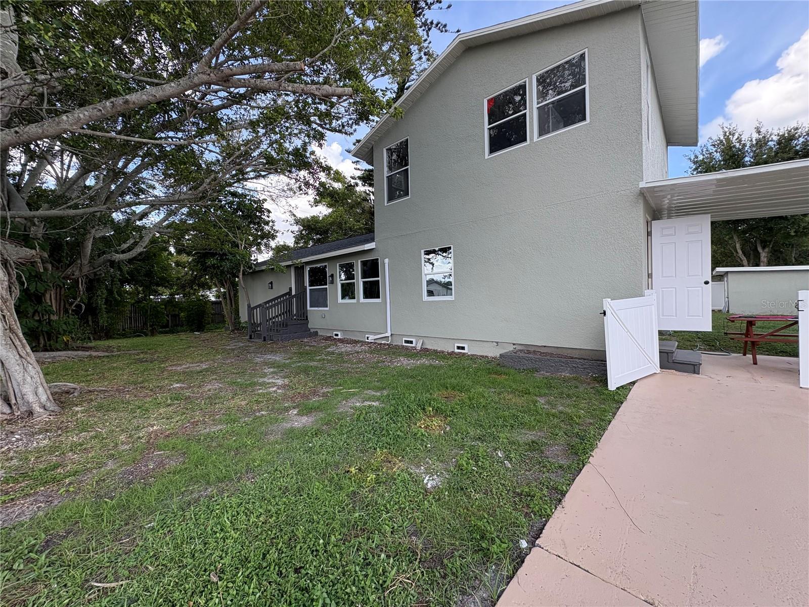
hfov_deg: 102.1
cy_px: 304
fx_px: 327
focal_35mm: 14
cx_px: 404
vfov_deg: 85.7
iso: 64
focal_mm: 2.22
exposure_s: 1/349
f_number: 2.2
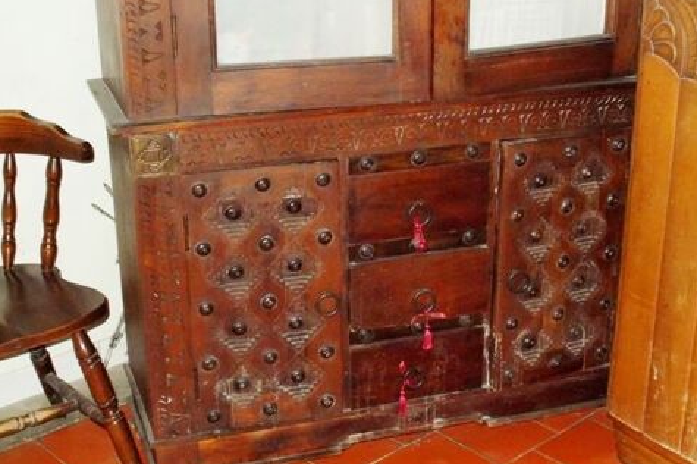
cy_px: 250
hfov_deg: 32.9
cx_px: 349
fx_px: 1180
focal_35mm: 61
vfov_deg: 22.2
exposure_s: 1/30
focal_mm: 10.3
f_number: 4.9
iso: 800
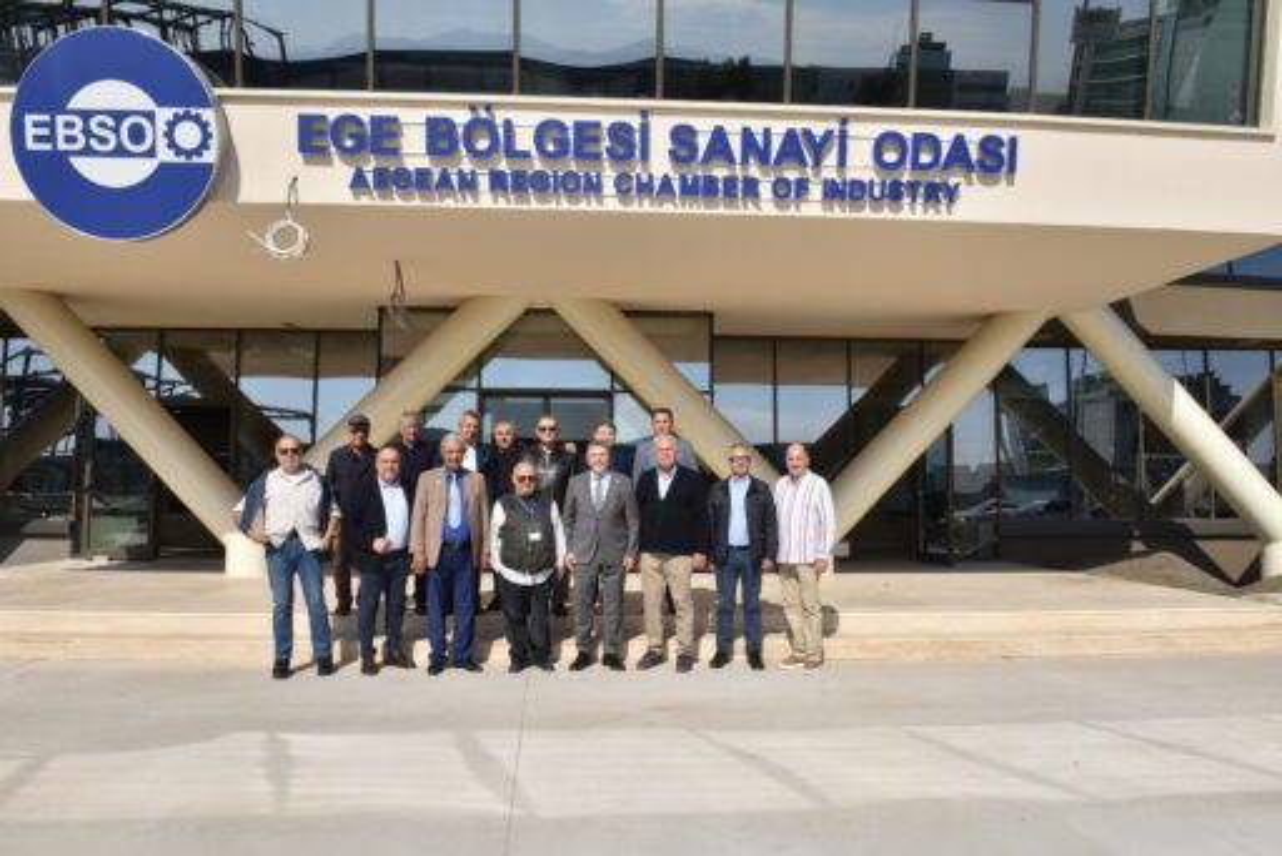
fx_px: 855
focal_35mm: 24
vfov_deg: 53.2
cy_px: 428
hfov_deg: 73.7
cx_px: 641
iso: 400
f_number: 20
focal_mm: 24
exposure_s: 1/320
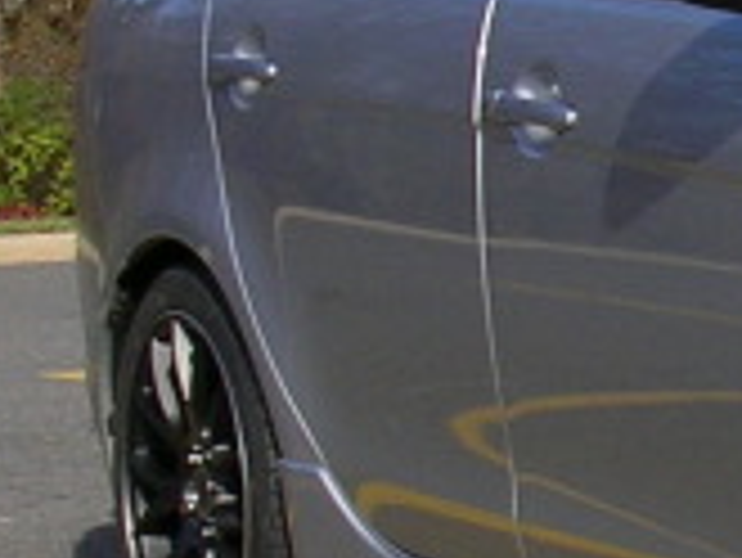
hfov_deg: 9.0
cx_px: 1448
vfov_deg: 7.1
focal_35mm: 208
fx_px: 4462
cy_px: 441
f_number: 5.9
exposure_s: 1/290
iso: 50
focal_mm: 6.6
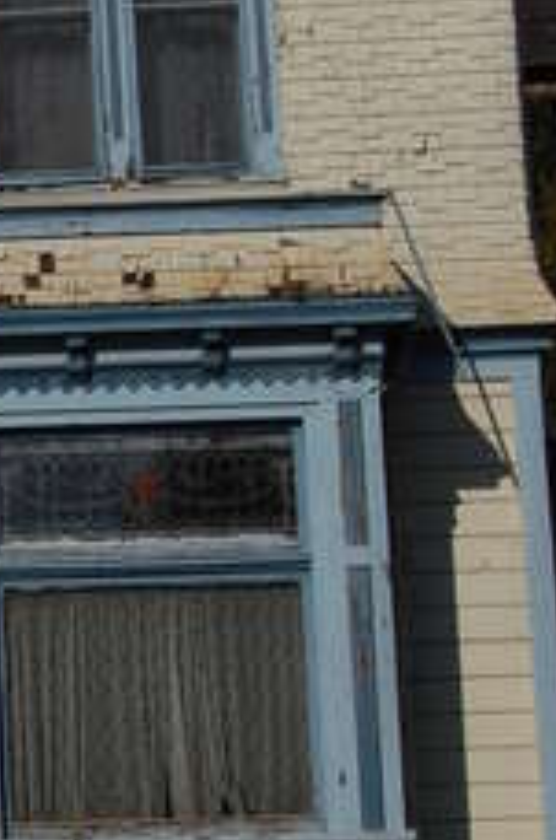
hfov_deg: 9.7
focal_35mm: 137
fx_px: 3188
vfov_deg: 15.0
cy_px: 398
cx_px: -254
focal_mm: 26
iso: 200
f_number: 16
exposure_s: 1/500
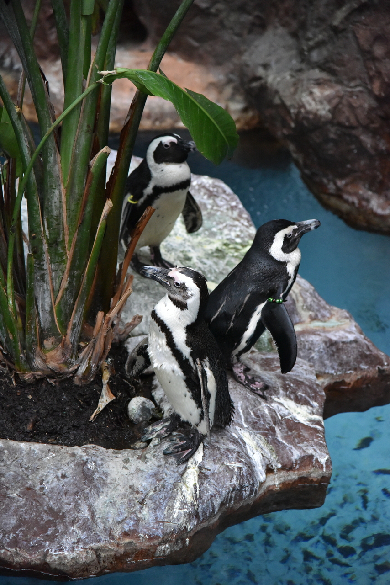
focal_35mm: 120
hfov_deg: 11.4
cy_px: 292
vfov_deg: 17.1
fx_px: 1949
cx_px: 195
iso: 7200
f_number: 4
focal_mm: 120
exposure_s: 1/250
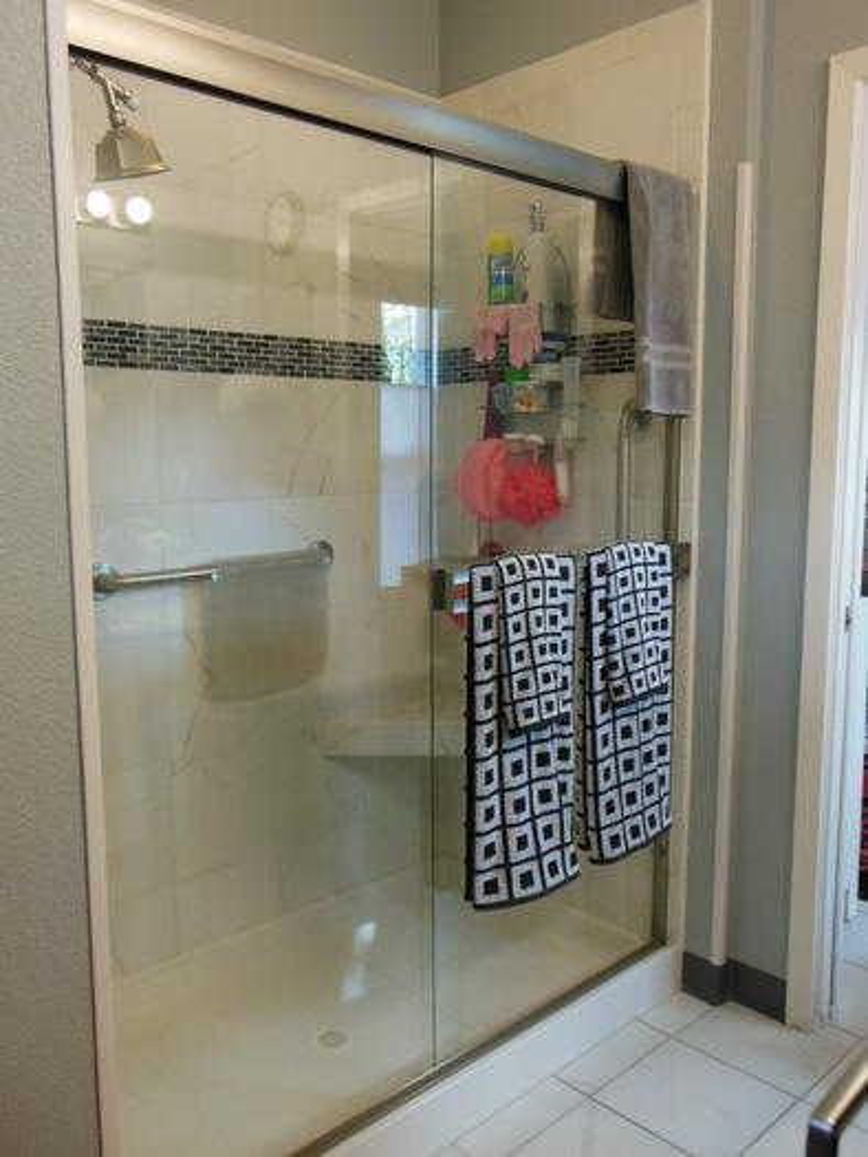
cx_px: 434
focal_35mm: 29
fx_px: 969
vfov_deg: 61.6
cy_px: 578
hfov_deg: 48.2
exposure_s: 1/50
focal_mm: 5.2
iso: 400
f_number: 3.3
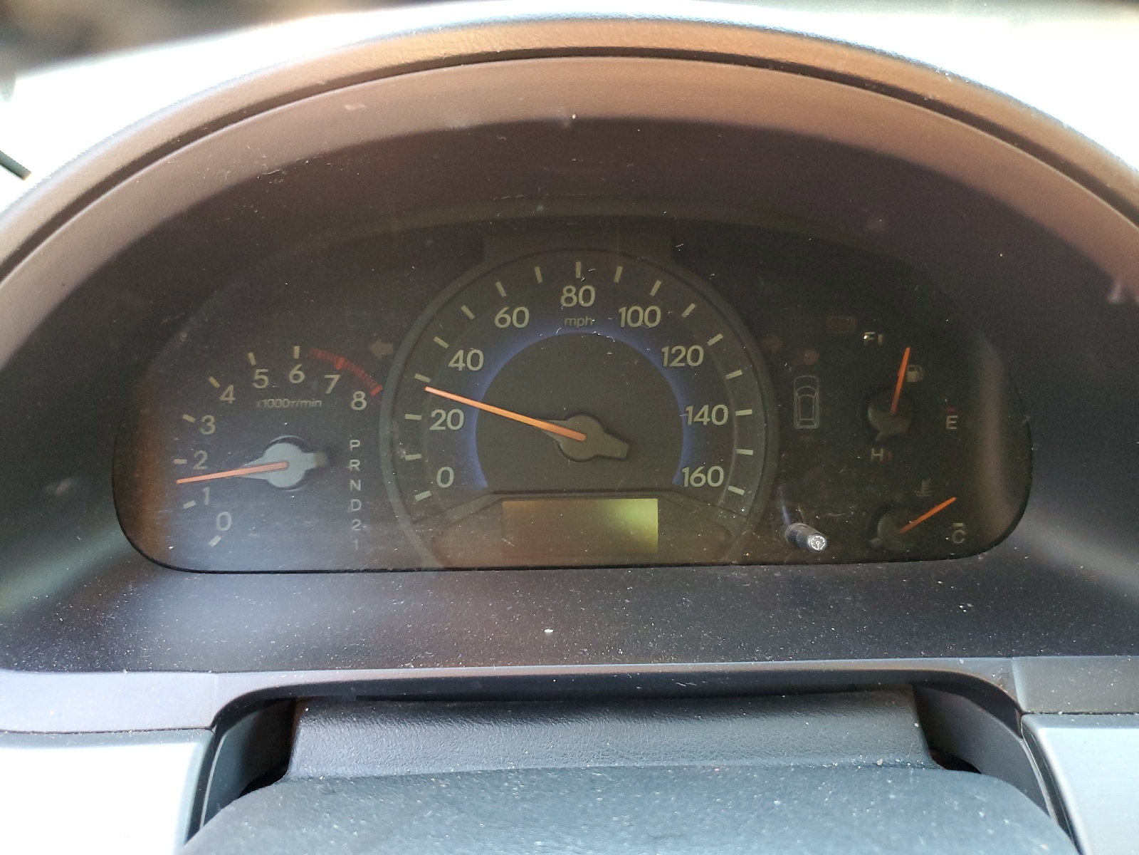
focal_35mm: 26
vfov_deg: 53.1
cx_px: 570
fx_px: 856
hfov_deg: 67.3
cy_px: 428
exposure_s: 1/60.2
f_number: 1.5
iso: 259
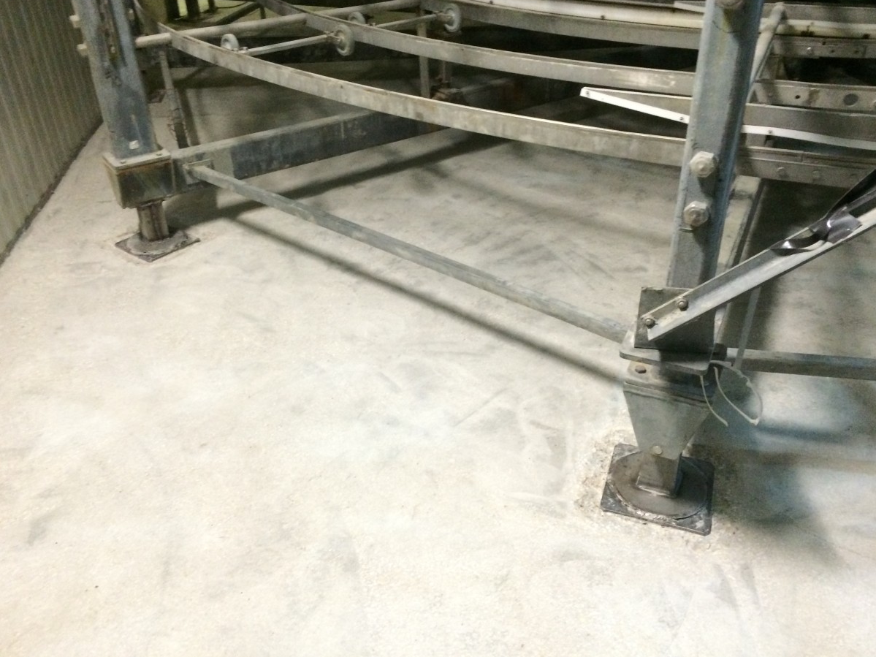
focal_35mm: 30
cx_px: 429
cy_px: 318
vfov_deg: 46.8
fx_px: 759
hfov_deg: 60.0
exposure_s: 1/24
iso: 250
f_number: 2.2
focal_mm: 4.15
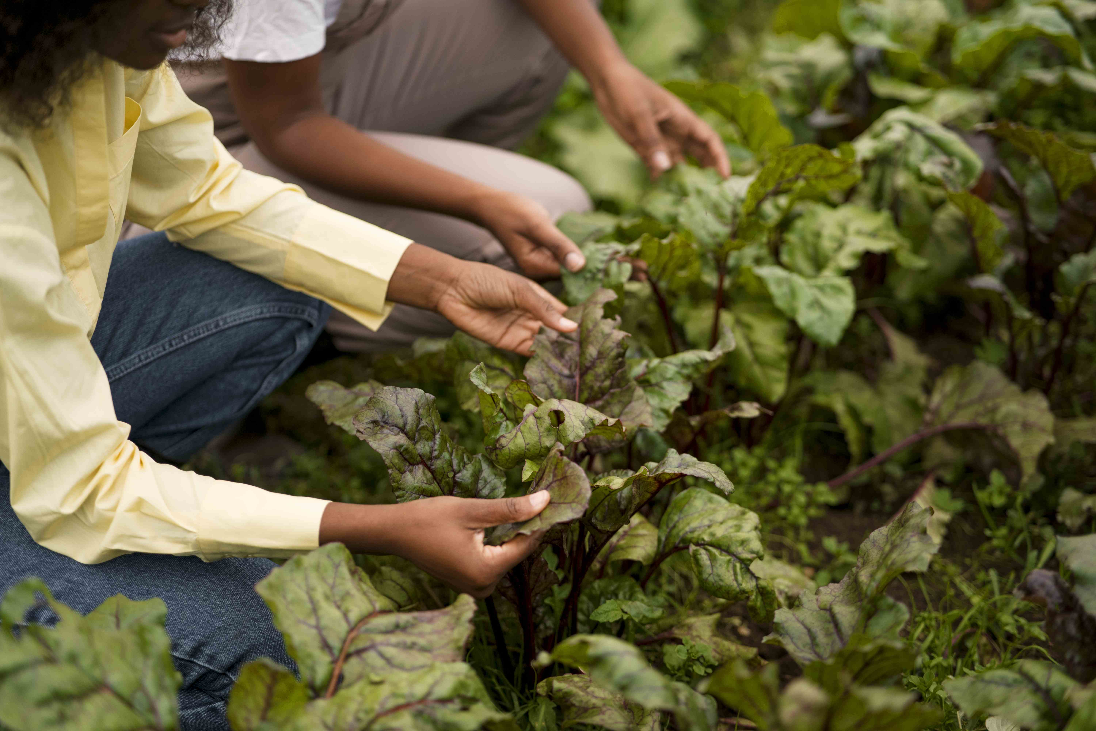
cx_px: 548
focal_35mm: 75
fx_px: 2283
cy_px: 366
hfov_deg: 27.0
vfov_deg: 18.2
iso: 800
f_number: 2
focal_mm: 75
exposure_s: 1/200
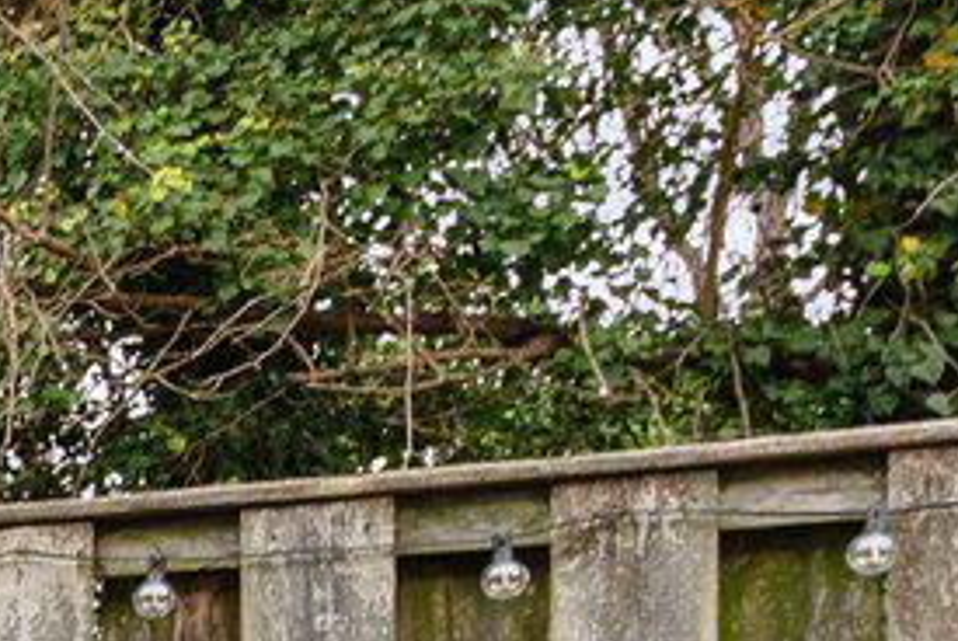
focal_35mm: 119
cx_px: -1864
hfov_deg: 11.2
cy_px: 1214
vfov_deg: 10.7
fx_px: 3170
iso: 250
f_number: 10
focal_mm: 16
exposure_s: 1/50
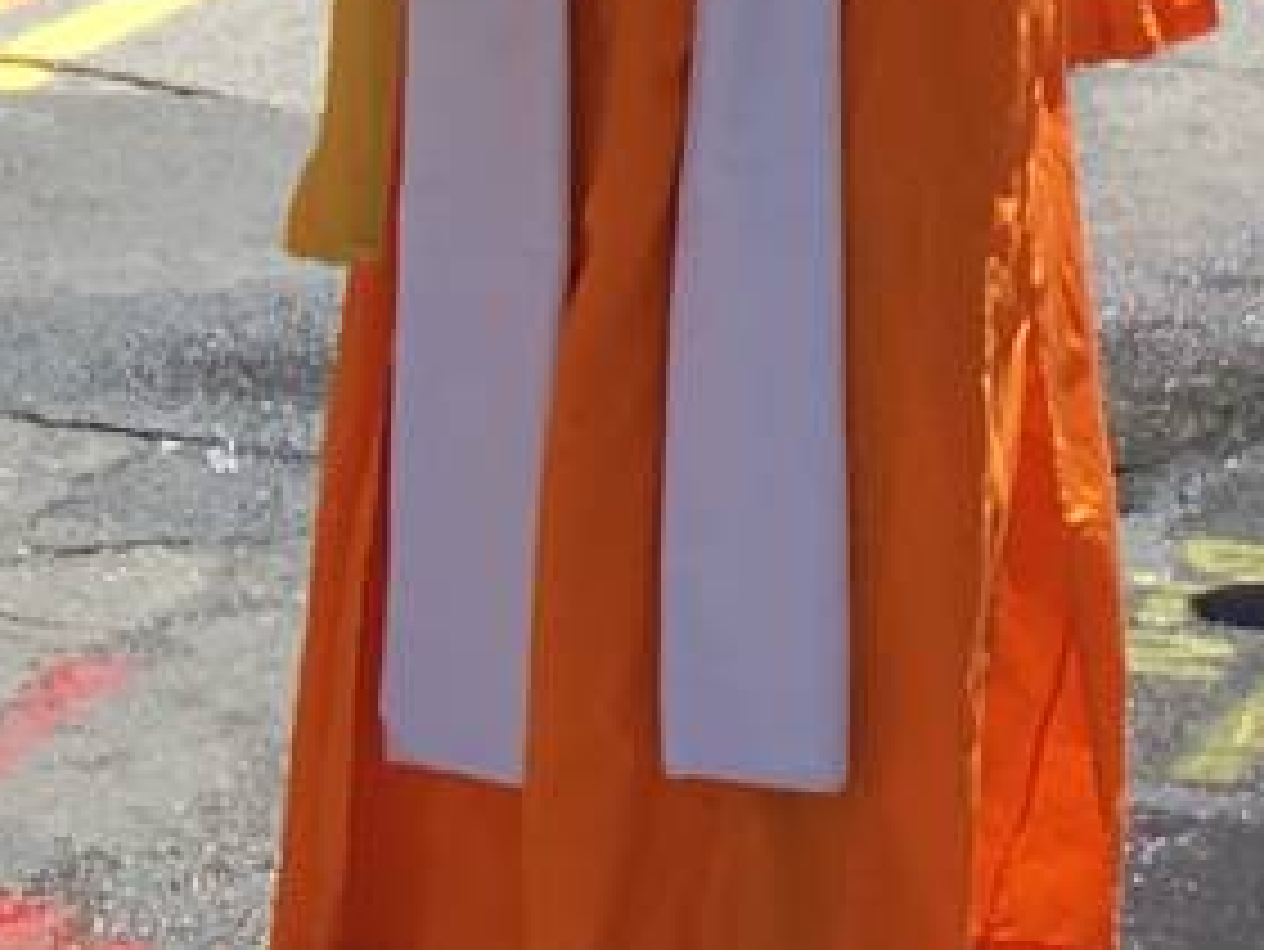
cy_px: -356
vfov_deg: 7.4
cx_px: -522
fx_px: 7233
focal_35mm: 198
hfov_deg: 9.7
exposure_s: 1/657
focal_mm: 4.15
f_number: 2.2
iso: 25
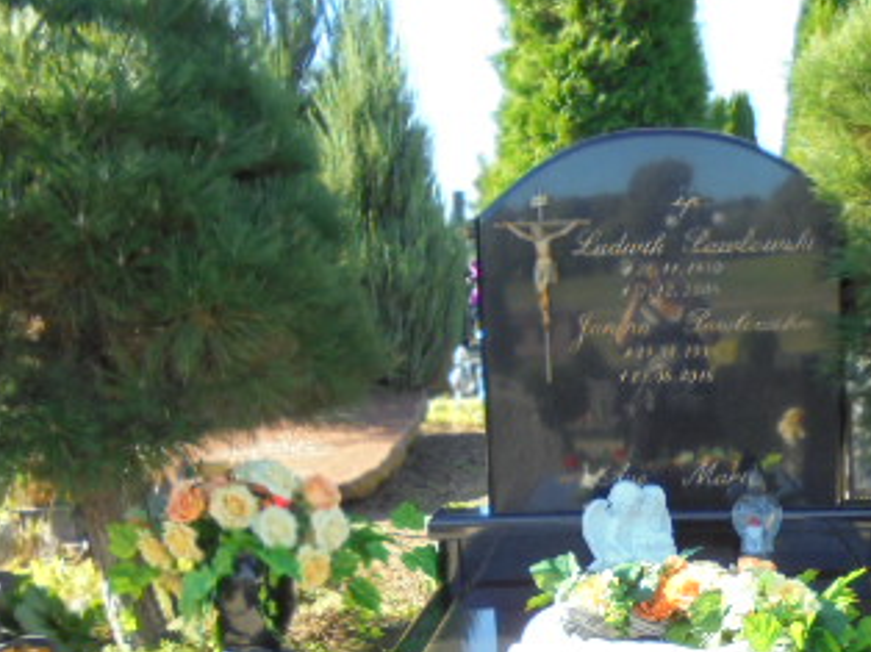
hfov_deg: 35.4
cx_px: 649
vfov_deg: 26.1
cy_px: 644
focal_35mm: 53
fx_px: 1333
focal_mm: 4.6
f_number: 3.5
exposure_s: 1/160
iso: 100
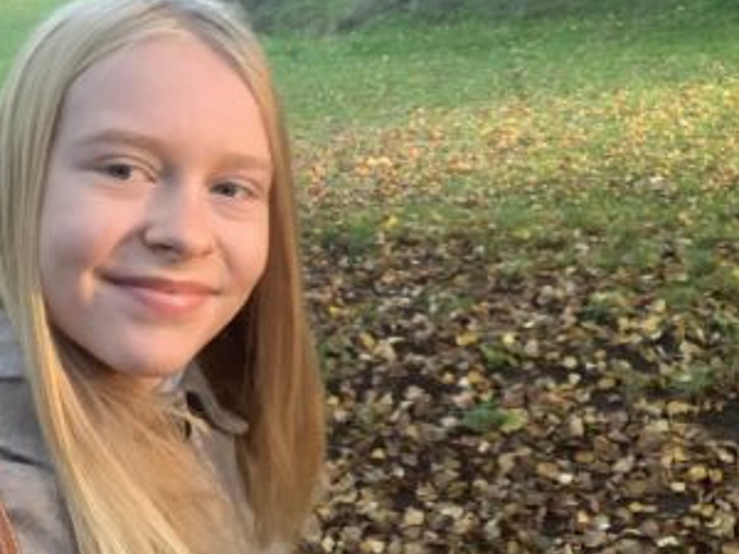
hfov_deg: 39.6
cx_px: 333
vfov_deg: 30.2
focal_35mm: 48
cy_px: 249
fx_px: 1025
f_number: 2.2
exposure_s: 1/60
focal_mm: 2.87
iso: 100
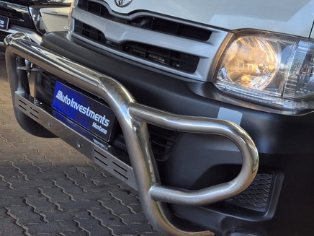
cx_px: 309
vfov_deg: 27.0
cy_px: 102
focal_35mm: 54
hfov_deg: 32.8
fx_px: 490
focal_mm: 5.4
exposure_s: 1/342
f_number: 1.8
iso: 25
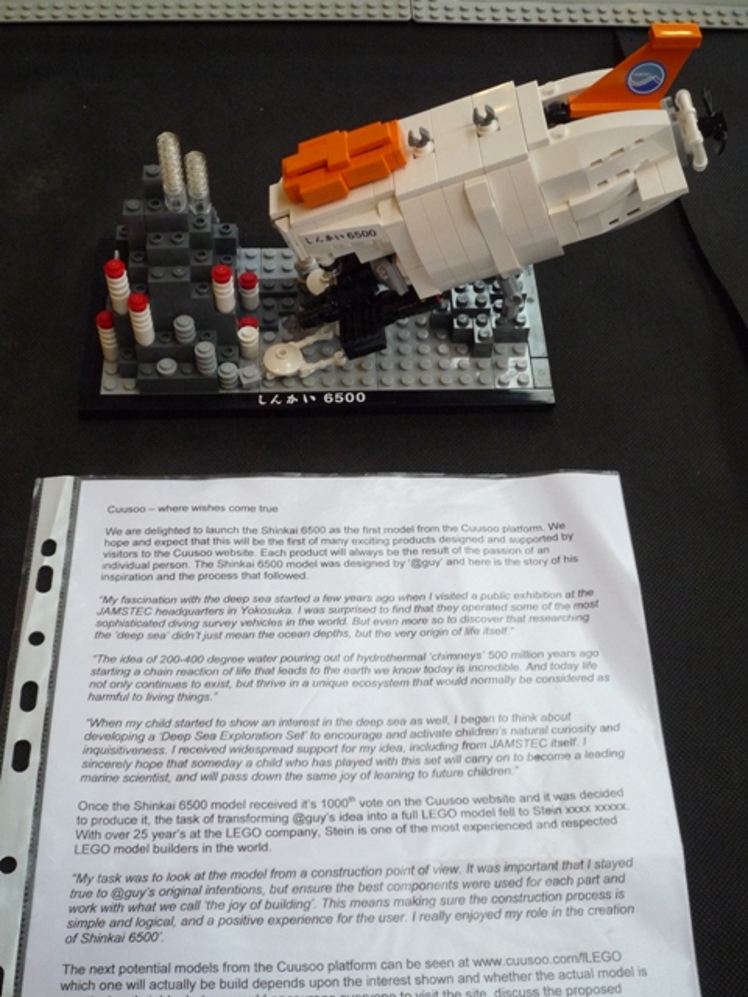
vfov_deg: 42.9
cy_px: 498
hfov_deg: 32.9
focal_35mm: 44
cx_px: 374
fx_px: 1268
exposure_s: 1/25
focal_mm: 7.8
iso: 400
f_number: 4.3
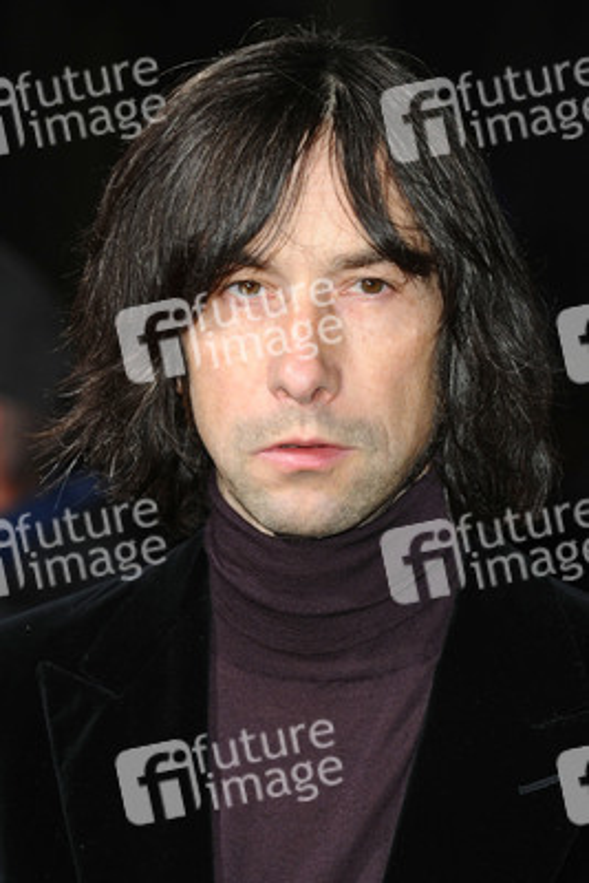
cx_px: 294
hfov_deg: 5.6
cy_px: 442
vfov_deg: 8.3
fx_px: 6068
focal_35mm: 248
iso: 320
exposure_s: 1/200
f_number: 4.5
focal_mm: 165
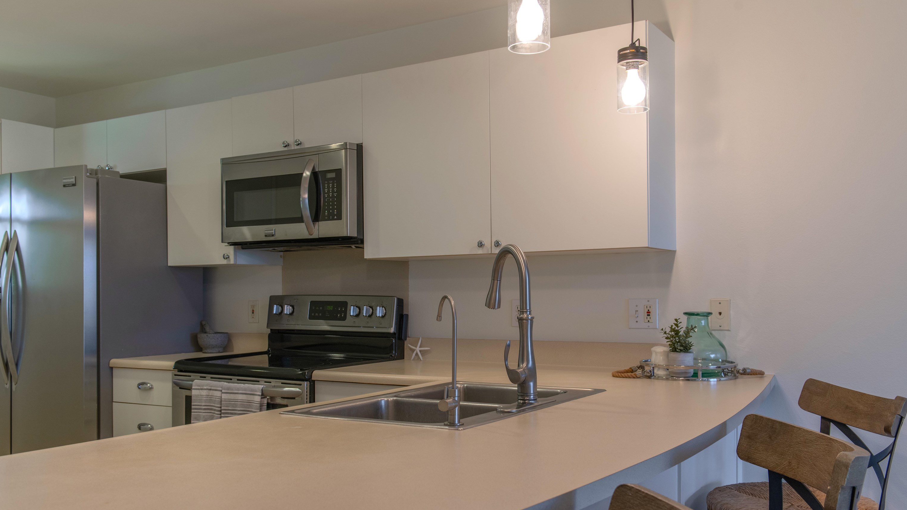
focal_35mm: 34
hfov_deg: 58.0
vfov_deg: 34.6
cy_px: 300
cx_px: 454
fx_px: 818
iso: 200
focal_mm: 32
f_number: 7.1
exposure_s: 1/30
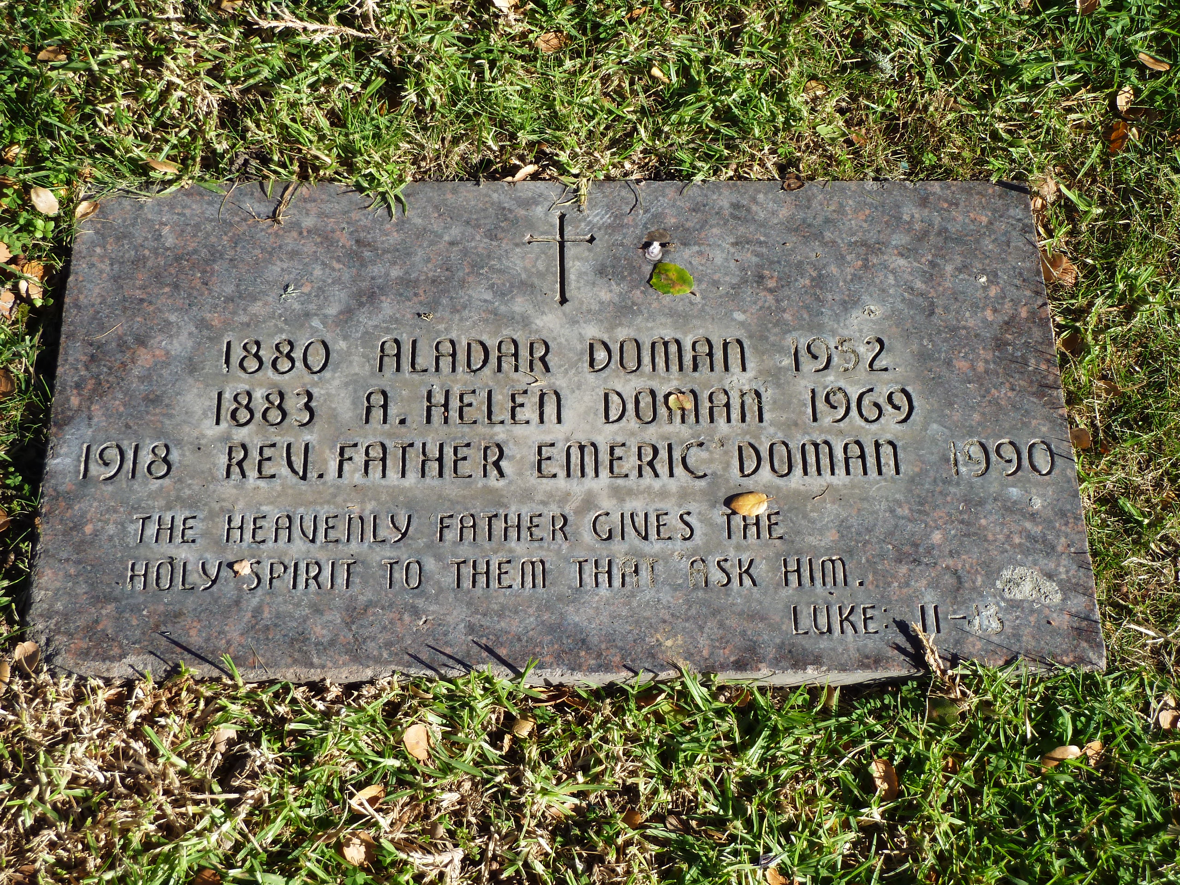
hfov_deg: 39.7
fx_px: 1636
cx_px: 590
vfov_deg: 30.3
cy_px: 442
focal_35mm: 48
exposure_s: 1/250
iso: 80
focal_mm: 7.9
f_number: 4
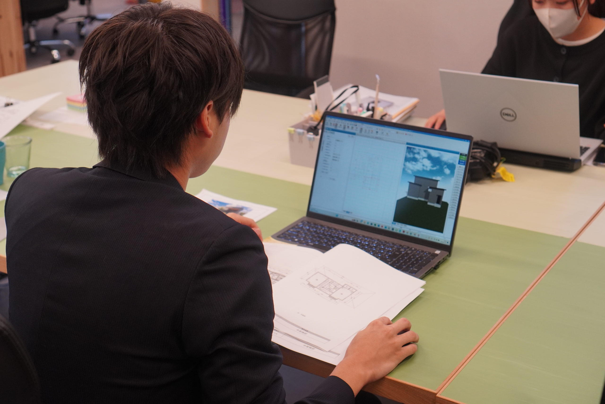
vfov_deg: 25.8
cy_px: 202
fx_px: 882
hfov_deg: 37.8
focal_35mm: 52
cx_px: 302
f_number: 4
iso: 1000
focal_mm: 35
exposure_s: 1/160
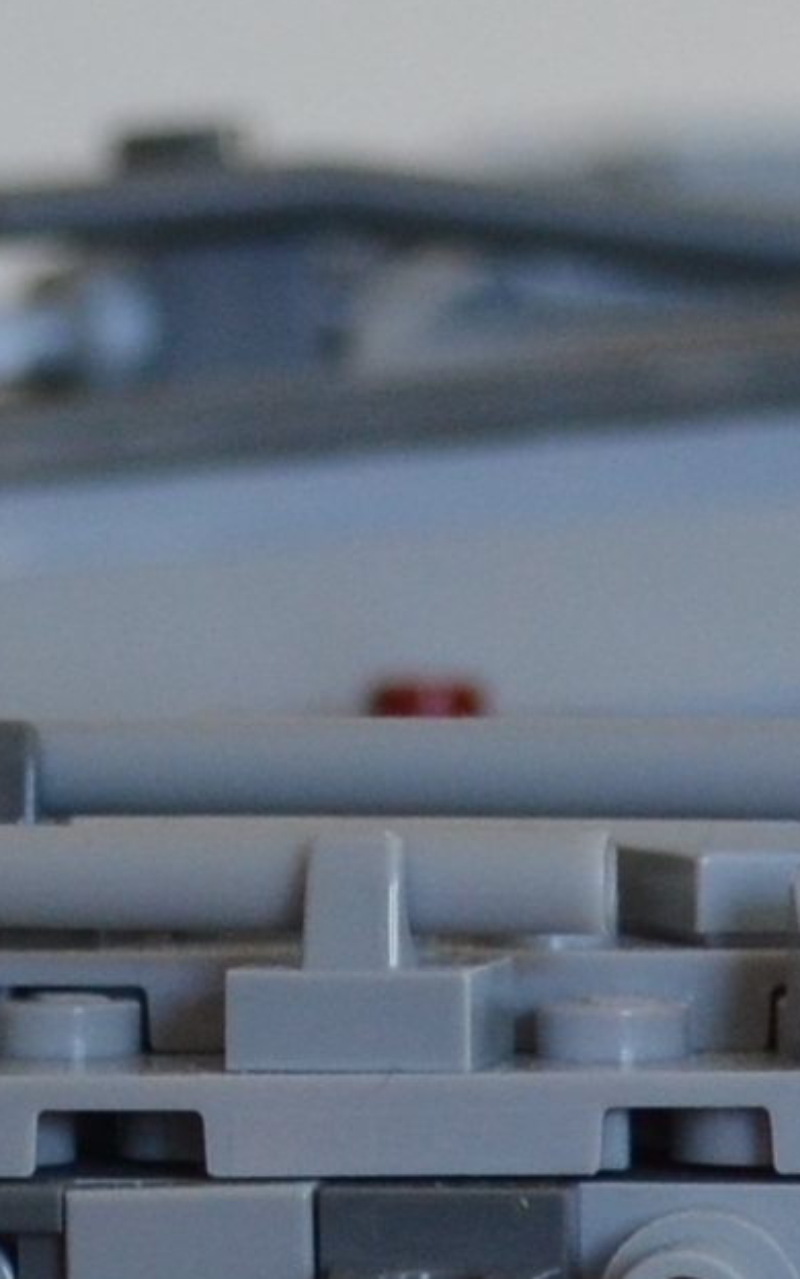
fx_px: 11023
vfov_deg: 6.6
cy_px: 1267
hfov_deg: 4.1
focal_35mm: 316
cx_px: -74
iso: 400
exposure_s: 1/30
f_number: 4.5
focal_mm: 28
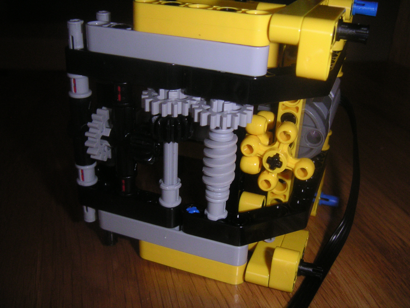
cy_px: 154
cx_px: 205
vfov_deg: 37.7
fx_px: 450
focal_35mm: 38
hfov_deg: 49.0
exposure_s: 1/45
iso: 160
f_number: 6.7
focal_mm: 6
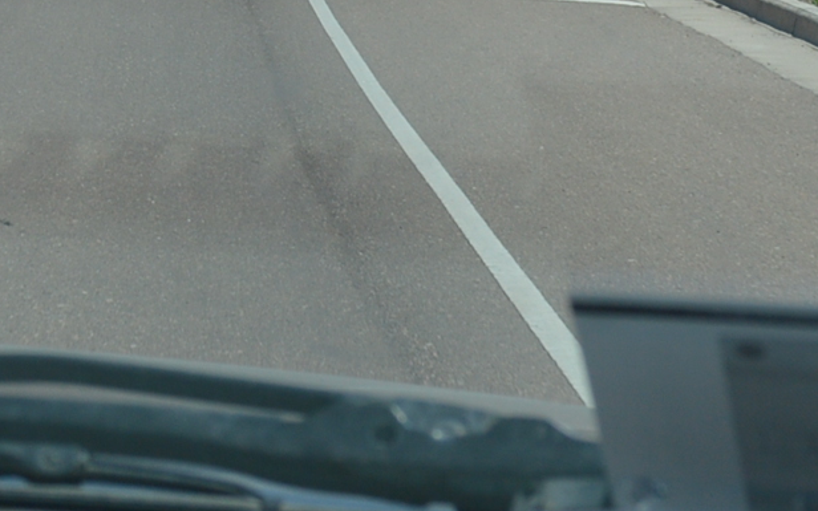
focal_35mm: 164
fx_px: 3656
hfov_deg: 12.4
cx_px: -250
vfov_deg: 7.5
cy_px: -730
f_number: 9
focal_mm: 22
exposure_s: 1/320
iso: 100
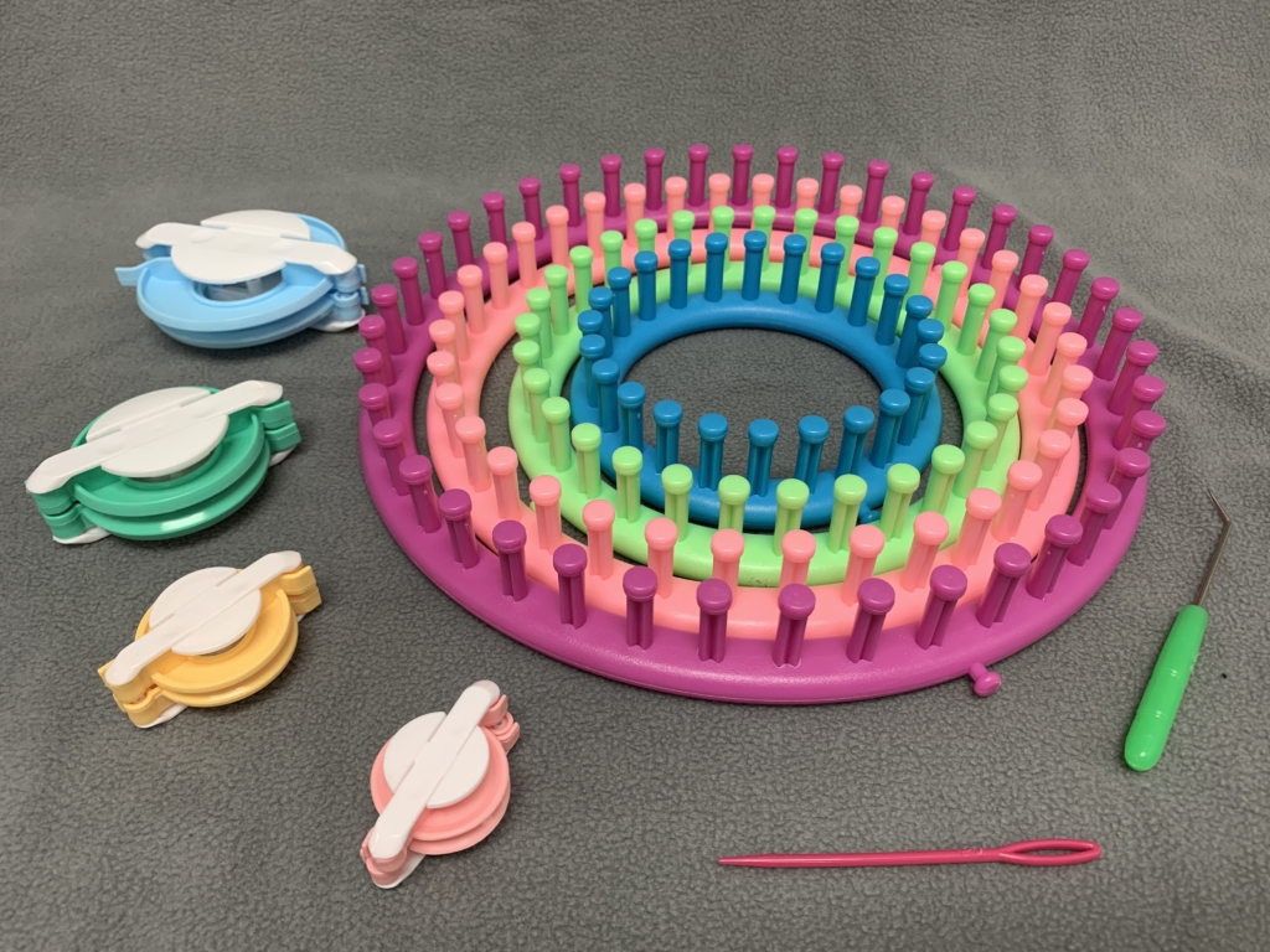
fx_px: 954
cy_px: 476
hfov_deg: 67.3
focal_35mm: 26
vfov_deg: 53.1
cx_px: 635
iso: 100
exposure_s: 1/56
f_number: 1.8
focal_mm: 4.25
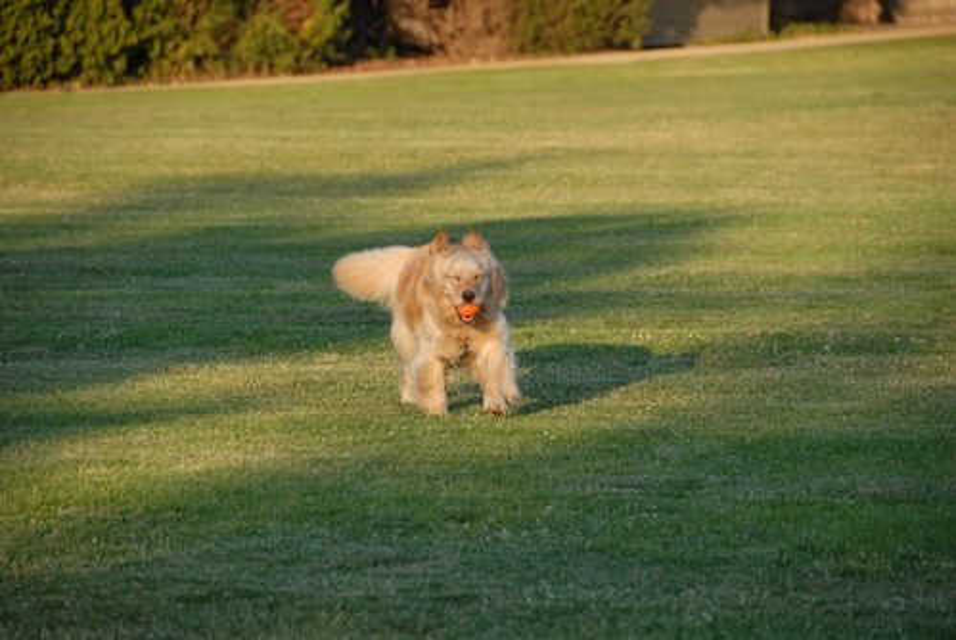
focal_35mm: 225
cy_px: 320
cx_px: 478
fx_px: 5982
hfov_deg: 9.1
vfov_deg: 6.1
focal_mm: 150
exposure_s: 1/125
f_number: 5.6
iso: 100
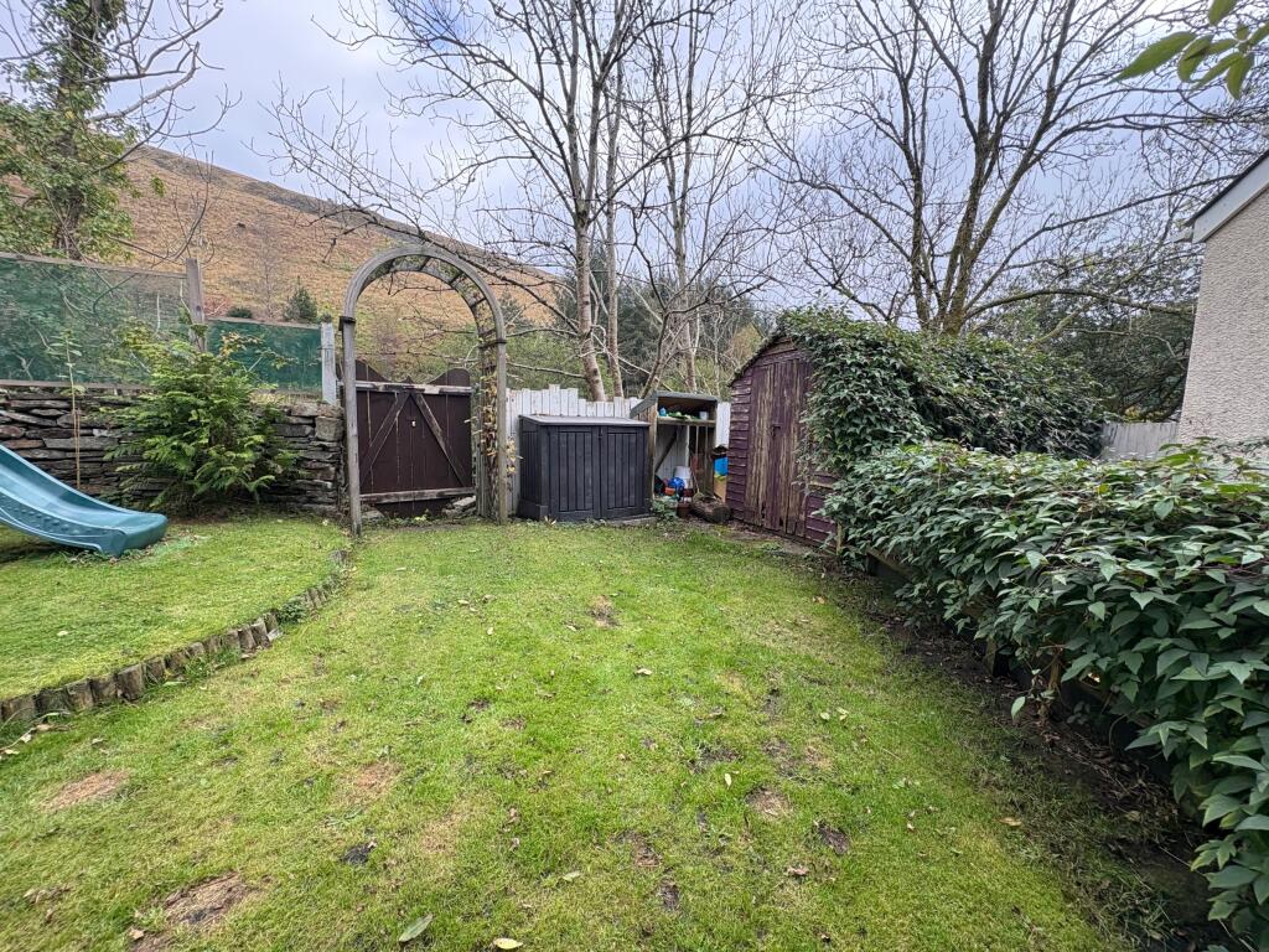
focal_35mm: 14
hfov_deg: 102.1
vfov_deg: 85.7
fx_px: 513
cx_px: 634
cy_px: 476
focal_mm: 2.22
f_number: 2.2
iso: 64
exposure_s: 1/235
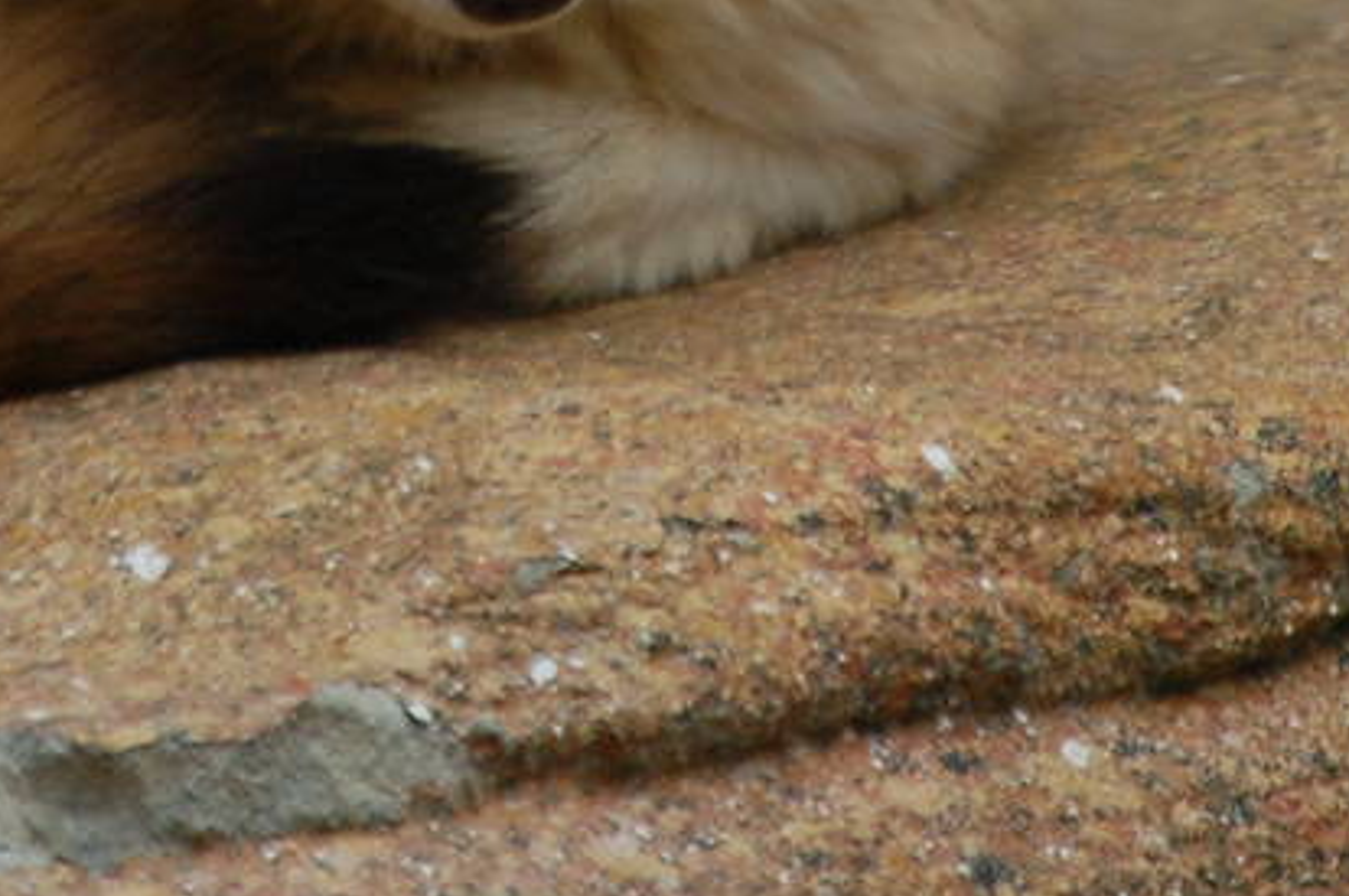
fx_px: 43416
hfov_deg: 1.8
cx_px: 244
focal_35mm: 1160
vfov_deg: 1.2
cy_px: -668
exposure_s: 1/800
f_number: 5.6
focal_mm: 200
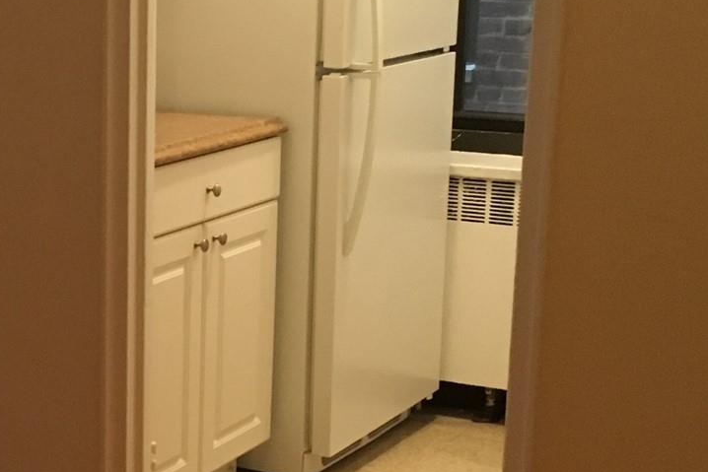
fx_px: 1692
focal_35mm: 86
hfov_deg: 22.8
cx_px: 24
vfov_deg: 15.9
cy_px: 318
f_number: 2.2
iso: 200
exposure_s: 1/30
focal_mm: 4.15
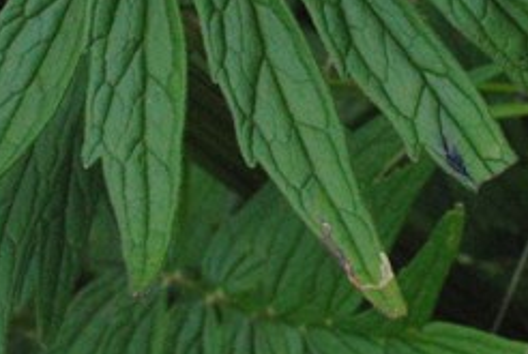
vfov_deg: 7.5
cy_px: 75
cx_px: 388
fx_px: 2689
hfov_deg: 11.2
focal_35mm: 183
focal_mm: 40
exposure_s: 1/160
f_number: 22
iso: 1600
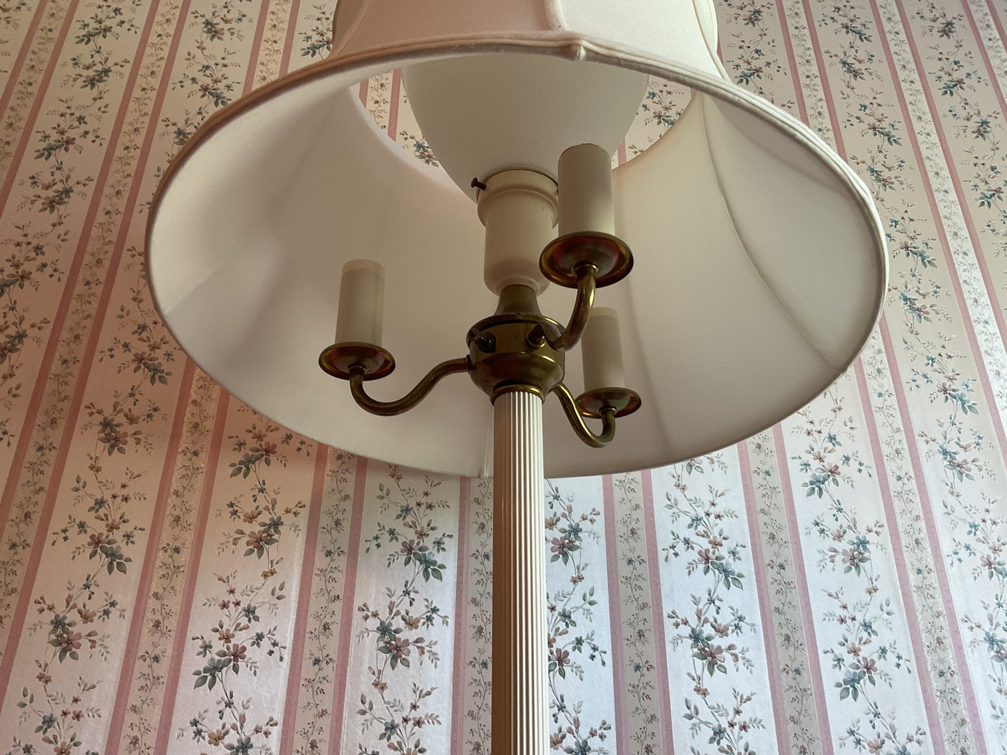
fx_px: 844
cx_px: 504
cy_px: 378
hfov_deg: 61.7
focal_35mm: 29
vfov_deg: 48.2
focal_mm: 3
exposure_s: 1/60
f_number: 1.8
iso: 50
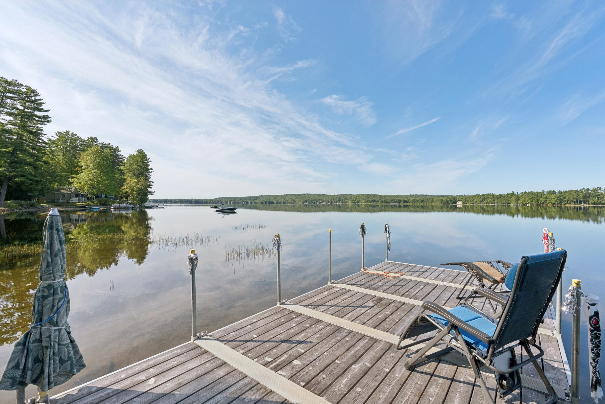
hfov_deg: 96.7
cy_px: 202
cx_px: 302
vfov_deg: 73.8
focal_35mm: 16
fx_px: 269
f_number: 7.1
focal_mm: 16
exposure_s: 1/1000
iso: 320
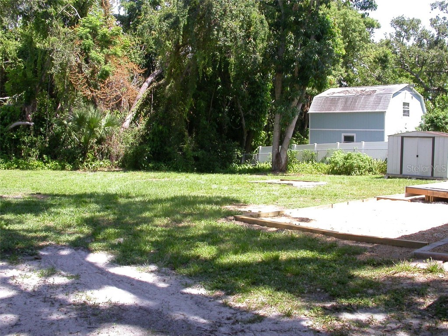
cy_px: 168
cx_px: 224
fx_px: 492
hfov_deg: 49.0
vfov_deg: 37.7
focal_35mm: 38
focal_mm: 7.85
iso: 100
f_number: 5.3
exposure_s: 1/181
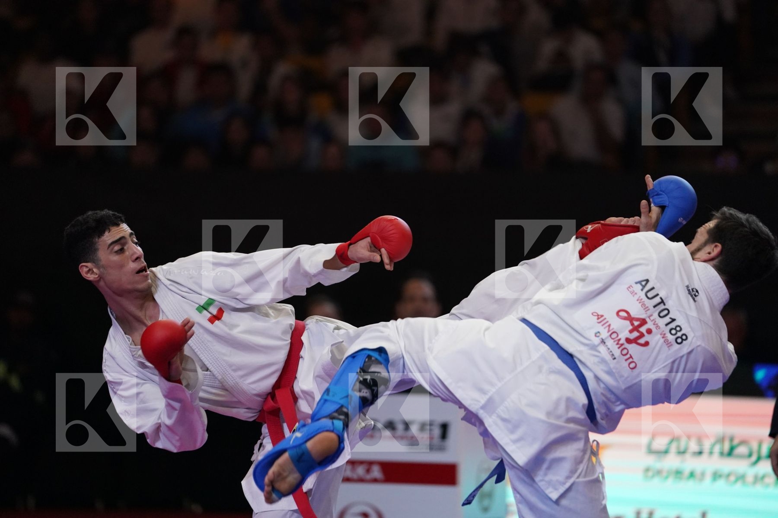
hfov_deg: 10.3
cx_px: 389
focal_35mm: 200
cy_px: 259
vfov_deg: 6.9
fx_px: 4322
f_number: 2.8
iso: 4000
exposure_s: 1/1000
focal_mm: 200
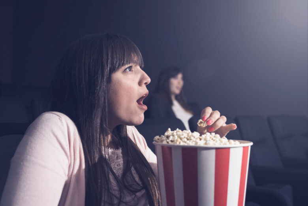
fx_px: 428
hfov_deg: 39.6
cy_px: 103
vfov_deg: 27.0
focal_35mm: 50
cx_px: 154
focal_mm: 50
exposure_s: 1/100
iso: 160
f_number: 3.5
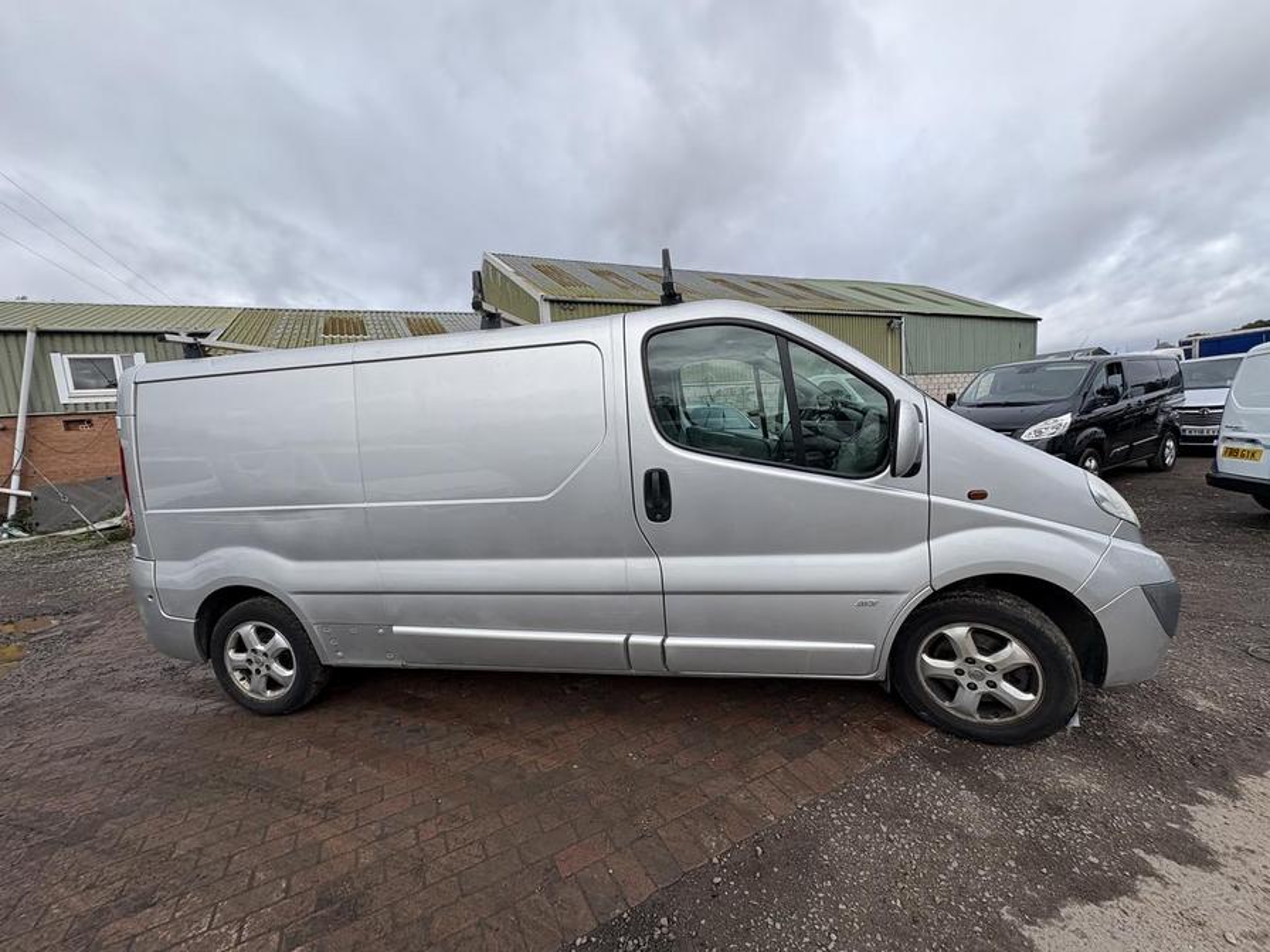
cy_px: 476
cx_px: 635
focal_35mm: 14
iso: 40
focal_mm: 2.22
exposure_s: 1/1048
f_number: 2.2
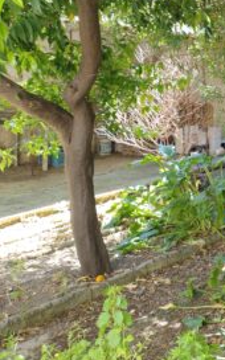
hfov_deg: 22.5
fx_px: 491
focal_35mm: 50
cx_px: 307
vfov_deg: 39.7
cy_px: 112
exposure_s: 1/60
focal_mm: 4.71
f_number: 1.7
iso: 338
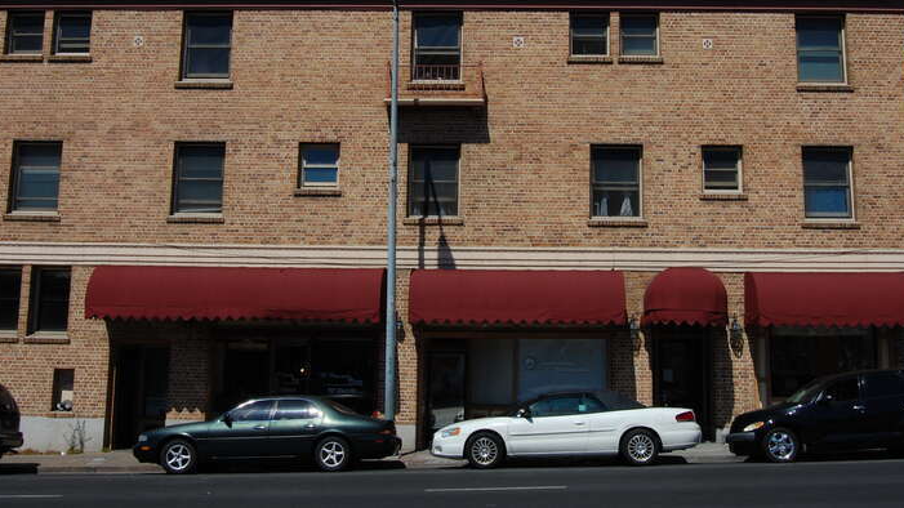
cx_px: 486
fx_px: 1031
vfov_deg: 27.5
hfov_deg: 47.3
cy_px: 166
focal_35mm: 43
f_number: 16
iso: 200
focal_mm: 24
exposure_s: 1/200
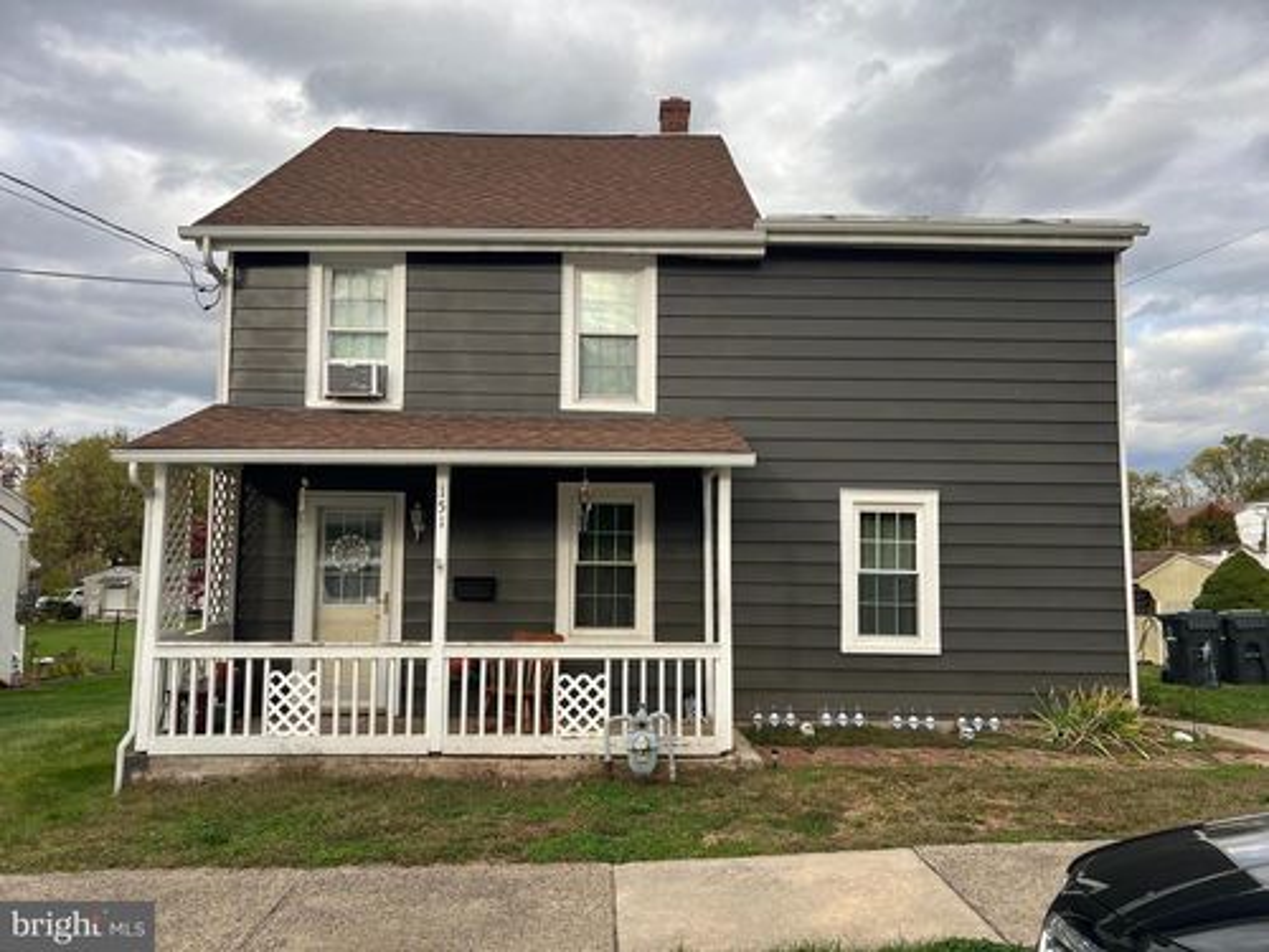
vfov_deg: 53.1
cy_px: 476
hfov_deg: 67.3
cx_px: 634
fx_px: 953
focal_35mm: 26
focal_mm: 5.7
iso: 50
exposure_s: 1/632
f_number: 1.5
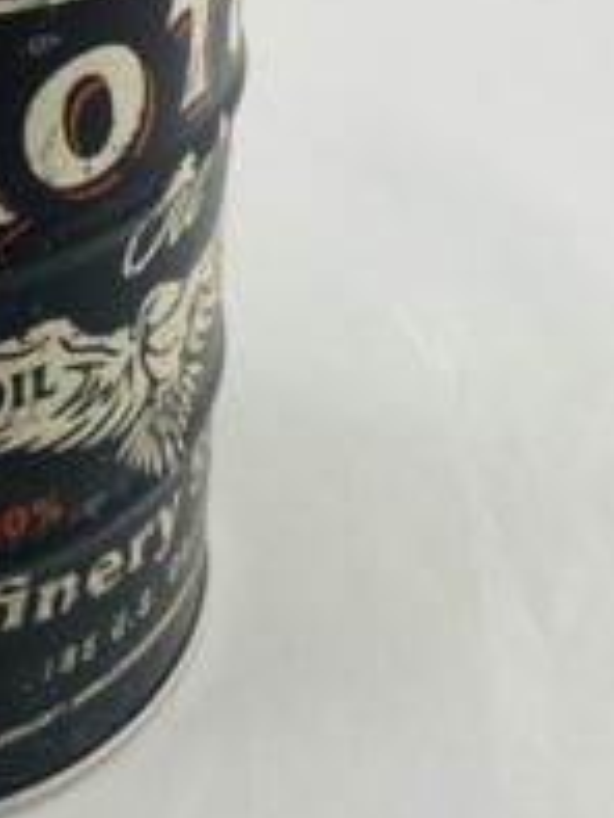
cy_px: 93
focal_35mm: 88
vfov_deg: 21.8
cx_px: -46
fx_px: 2079
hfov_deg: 16.3
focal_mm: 4.25
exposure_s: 1/100
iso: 50
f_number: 1.8
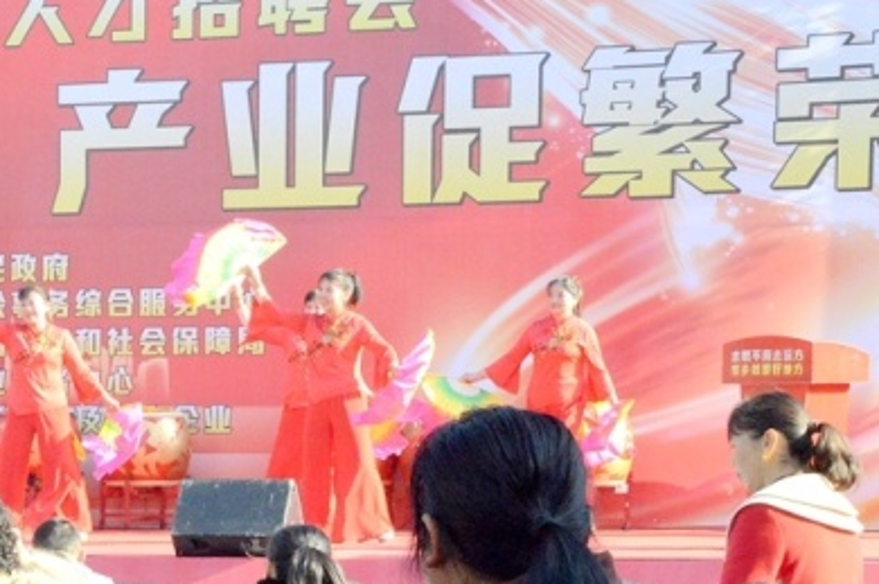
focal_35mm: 154
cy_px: 610
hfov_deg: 13.1
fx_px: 3755
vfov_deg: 8.8
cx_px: -41
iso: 2800
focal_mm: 40
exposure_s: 1/500
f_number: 16
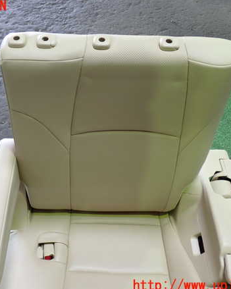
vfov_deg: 45.8
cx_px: 84
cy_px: 146
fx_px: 342
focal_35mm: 40
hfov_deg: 37.1
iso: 200
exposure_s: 1/30
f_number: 2.3
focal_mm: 5.4
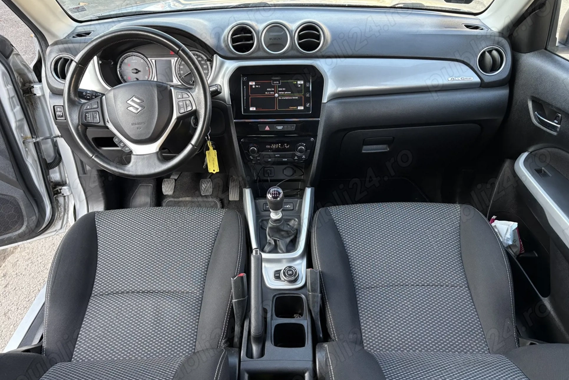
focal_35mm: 28
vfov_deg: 46.4
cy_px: 207
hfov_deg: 65.5
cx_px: 280
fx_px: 443
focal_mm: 5.96
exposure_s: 1/122
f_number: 1.6
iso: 125
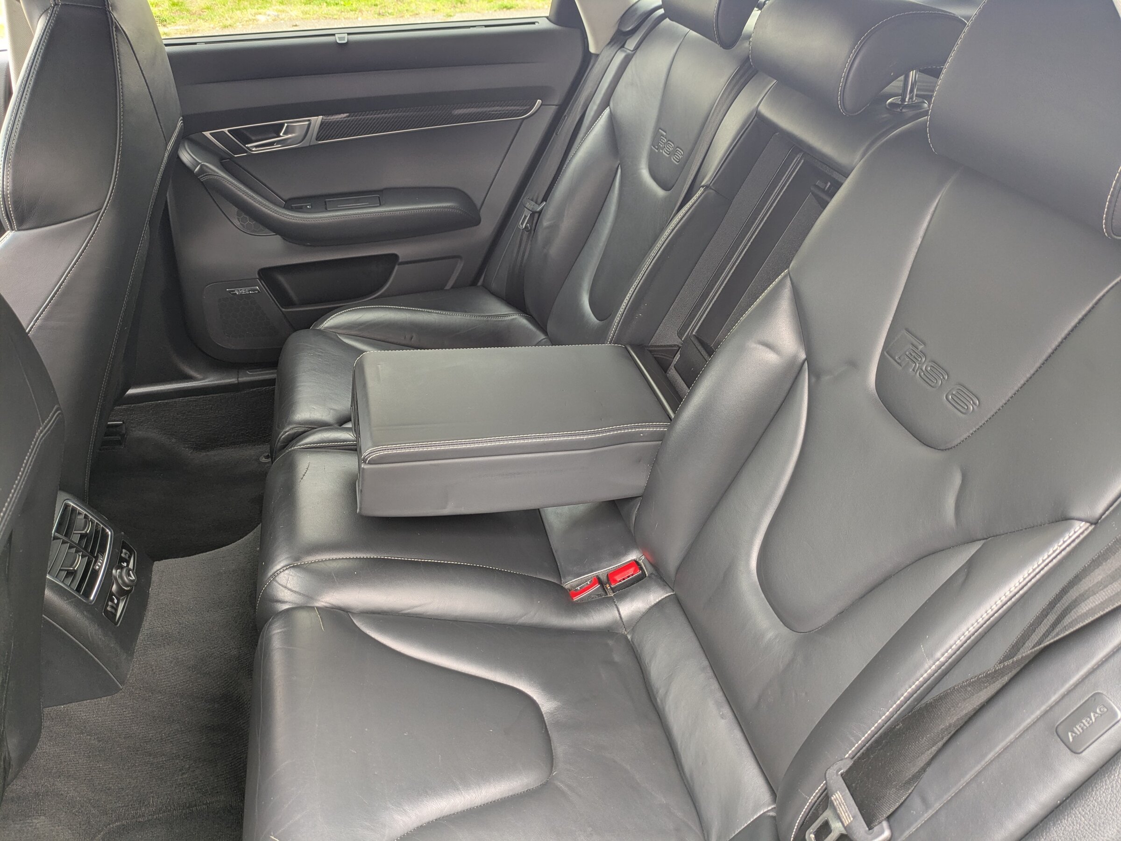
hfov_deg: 69.4
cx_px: 560
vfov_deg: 54.9
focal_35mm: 25
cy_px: 420
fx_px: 810
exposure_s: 1/33.3
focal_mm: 5.43
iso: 43
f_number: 1.89
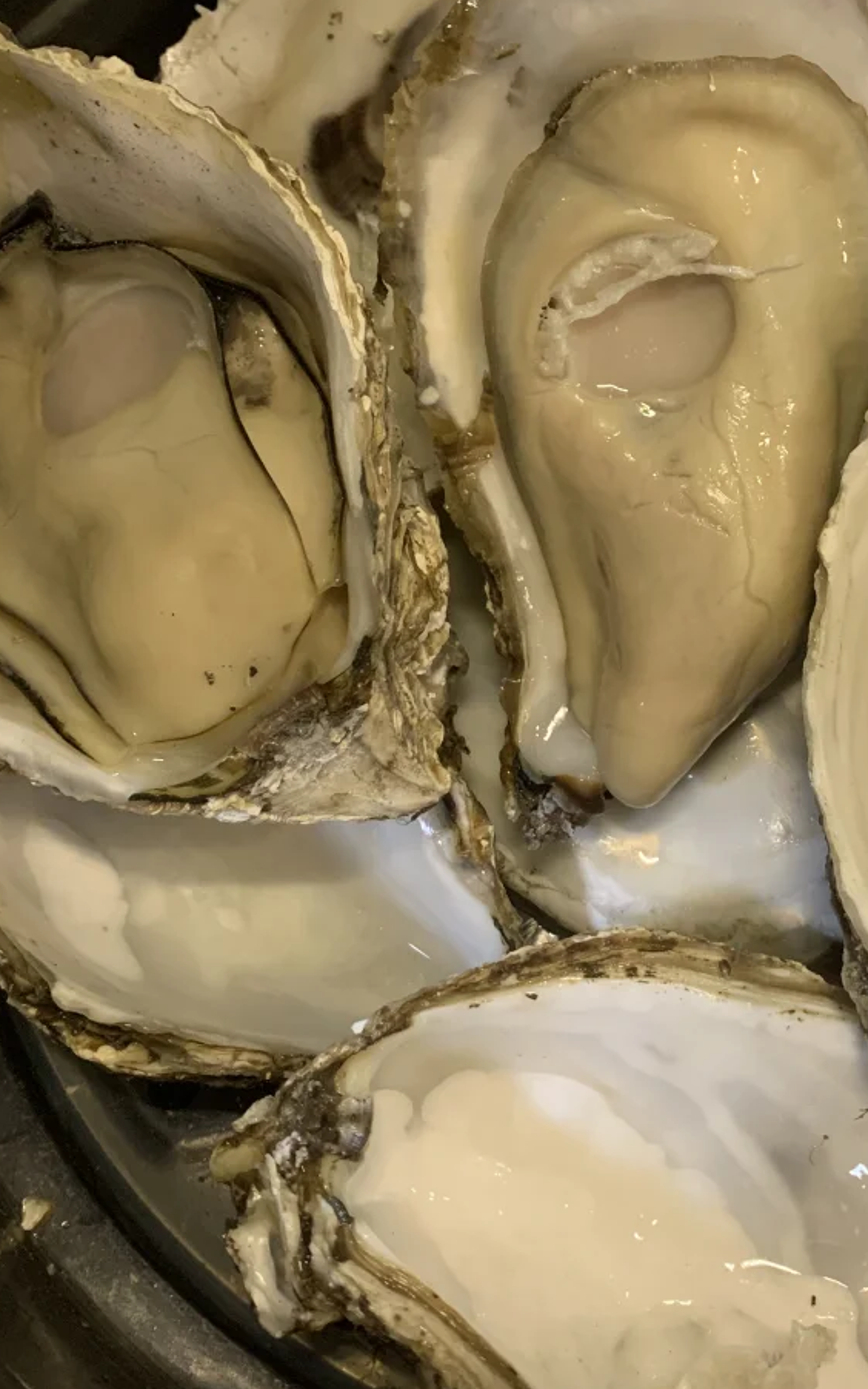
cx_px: 648
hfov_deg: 28.8
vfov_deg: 44.8
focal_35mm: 44
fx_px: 1665
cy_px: 511
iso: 320
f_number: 1.8
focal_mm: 4.25
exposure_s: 1/60
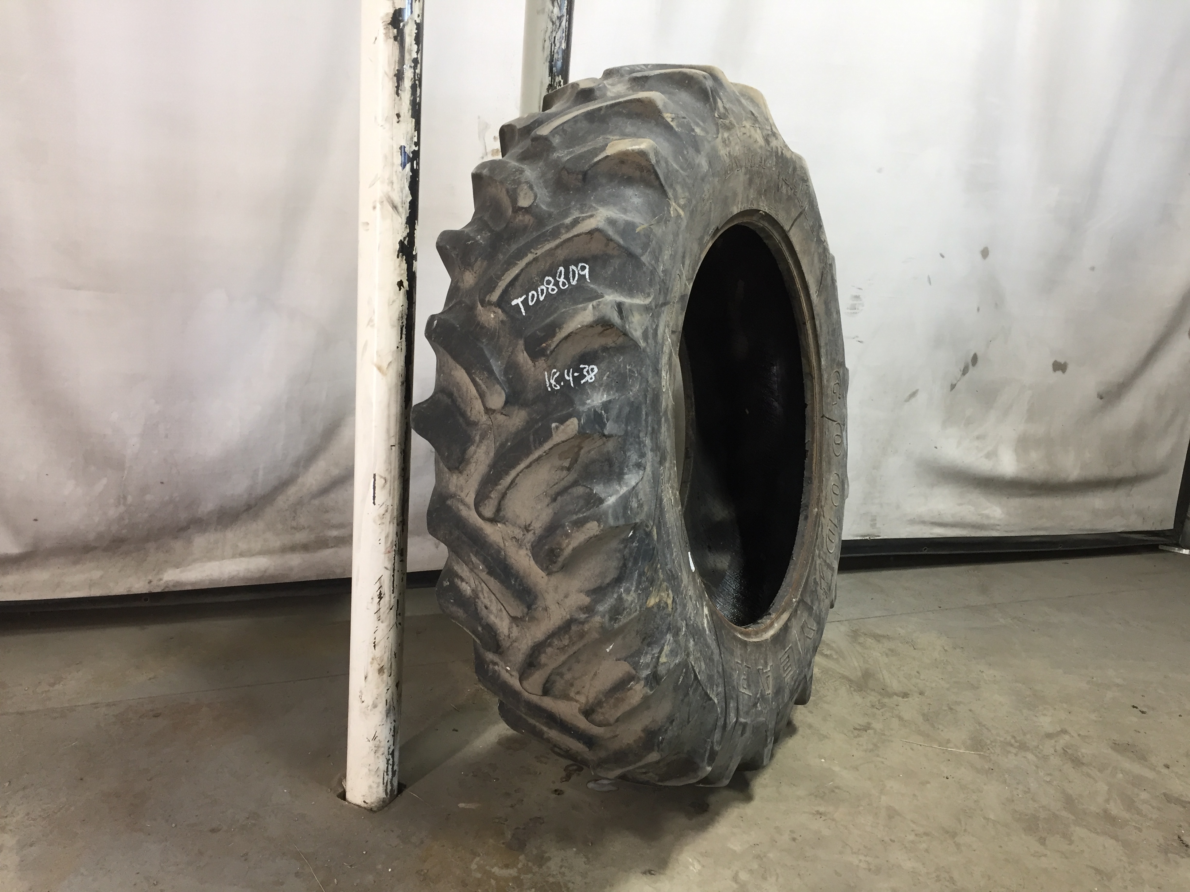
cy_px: 446
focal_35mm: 29
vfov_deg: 48.2
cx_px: 595
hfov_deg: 61.7
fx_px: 997
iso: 40
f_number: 2.2
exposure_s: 1/30
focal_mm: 4.15
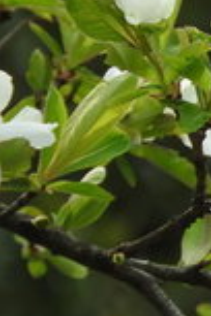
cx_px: 515
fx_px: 19437
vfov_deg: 0.9
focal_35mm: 2211
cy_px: 189
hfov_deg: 0.6
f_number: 5.6
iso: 140
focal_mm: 116.5
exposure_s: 1/250
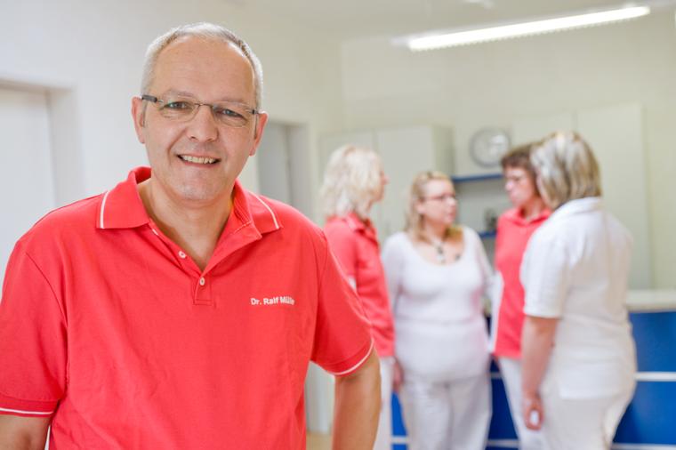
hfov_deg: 39.6
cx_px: 338
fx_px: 938
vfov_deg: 27.0
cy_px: 225
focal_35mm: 50
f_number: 4.5
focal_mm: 50
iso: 1000
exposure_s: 1/160
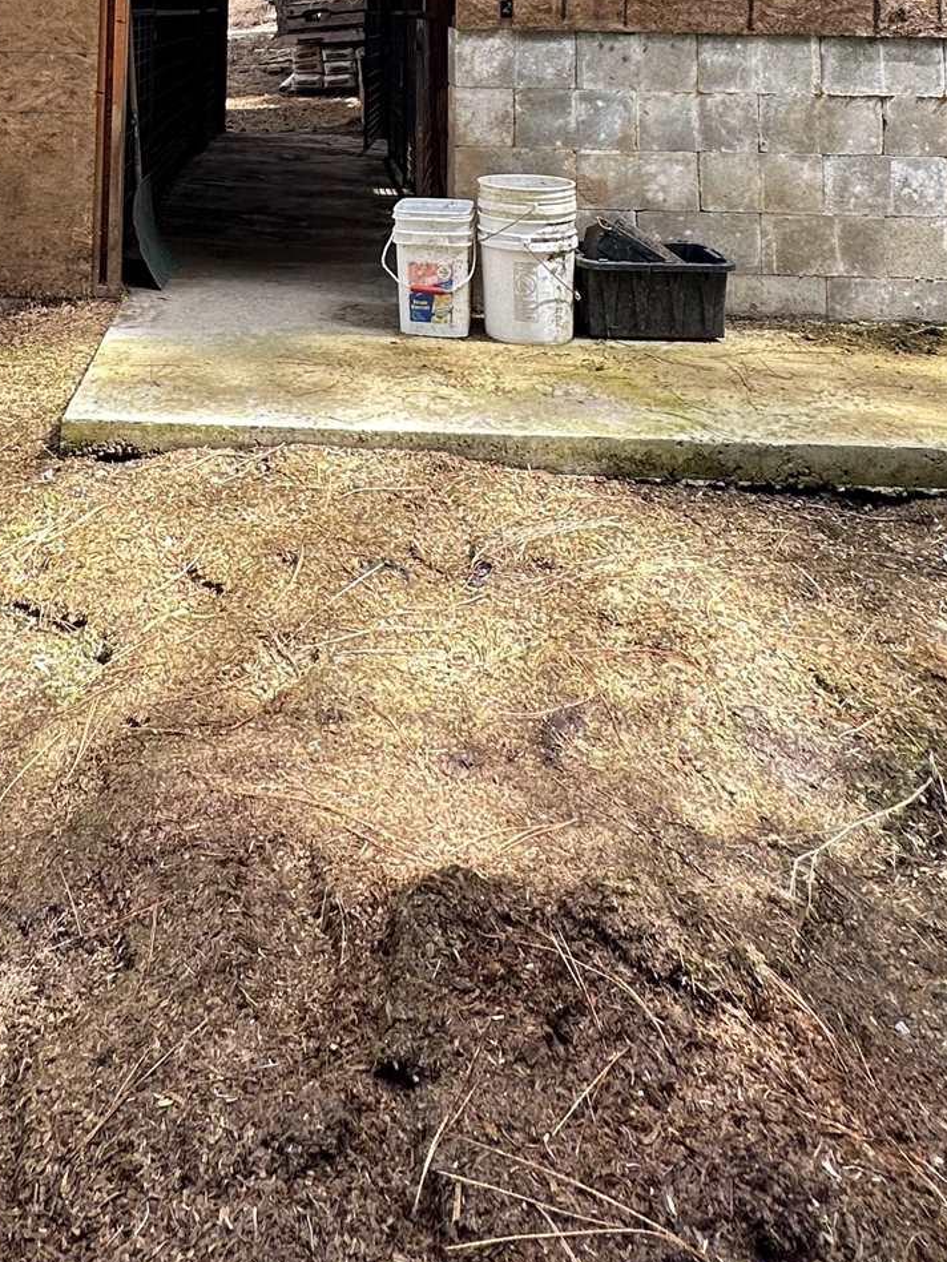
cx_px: 214
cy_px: -124
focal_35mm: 34
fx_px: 1240
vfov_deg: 42.5
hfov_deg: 40.4
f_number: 2.2
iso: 64
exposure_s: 1/99
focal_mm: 2.22
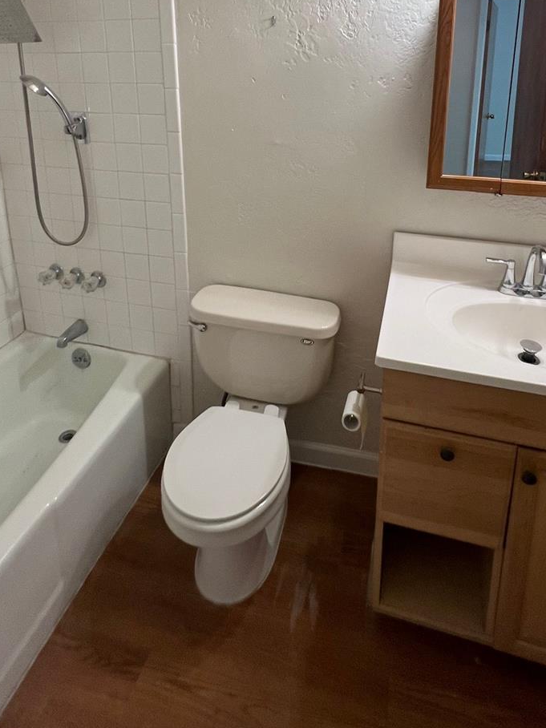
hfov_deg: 61.0
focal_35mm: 22
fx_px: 463
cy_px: 170
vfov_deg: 70.5
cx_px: 289
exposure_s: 1/60
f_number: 1.8
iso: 125
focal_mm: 1.57
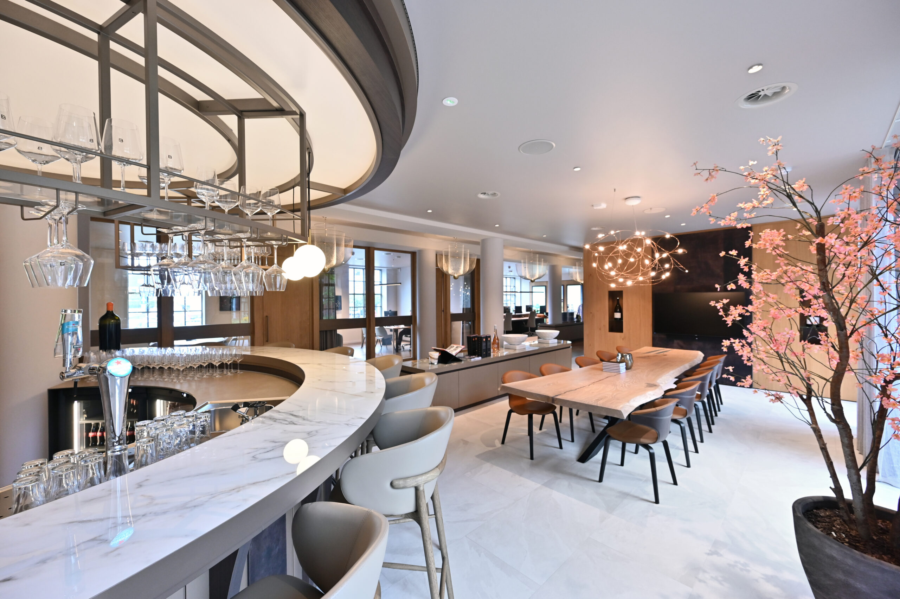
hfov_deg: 104.3
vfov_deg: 81.1
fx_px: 350
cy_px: 300
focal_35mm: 14
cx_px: 450
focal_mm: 14
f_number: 6.3
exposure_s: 1/30
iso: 800
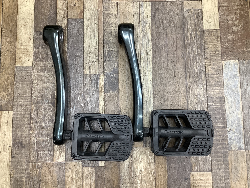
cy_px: 94
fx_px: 224
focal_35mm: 31
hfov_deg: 58.3
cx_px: 125
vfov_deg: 45.5
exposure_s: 1/50
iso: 125
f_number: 2.4
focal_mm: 3.3
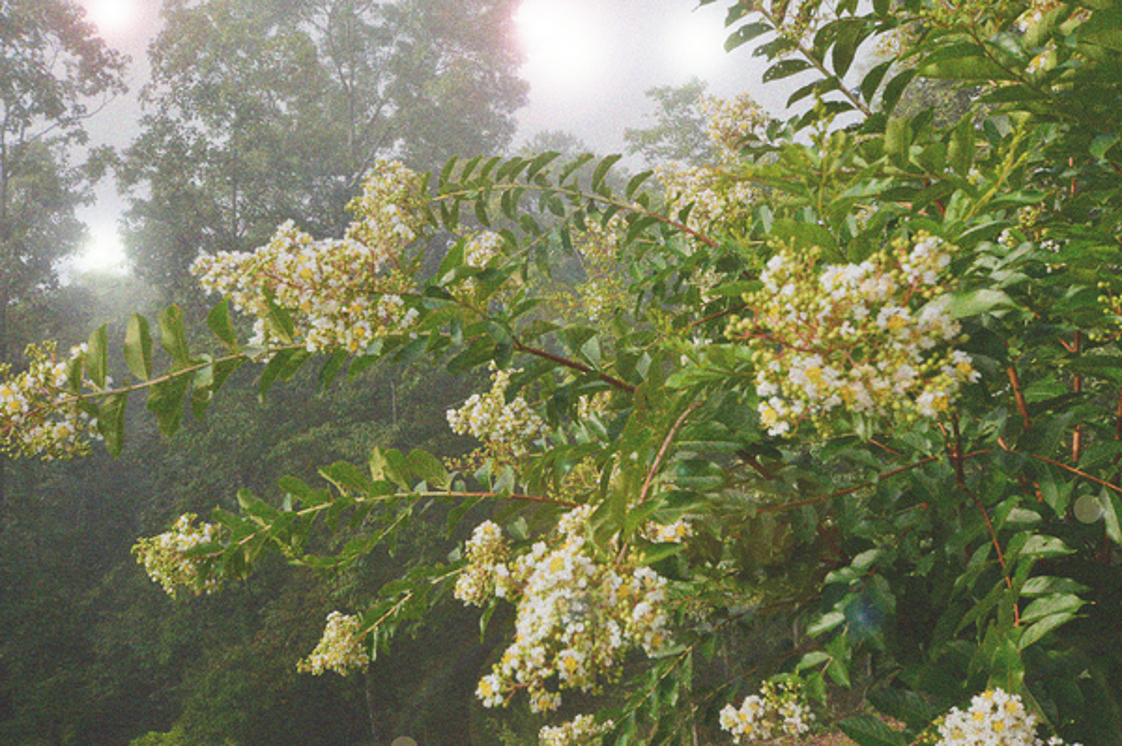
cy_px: 373
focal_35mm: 36
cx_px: 561
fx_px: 1121
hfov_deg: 53.2
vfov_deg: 36.8
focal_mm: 24
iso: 400
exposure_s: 1/125
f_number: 9
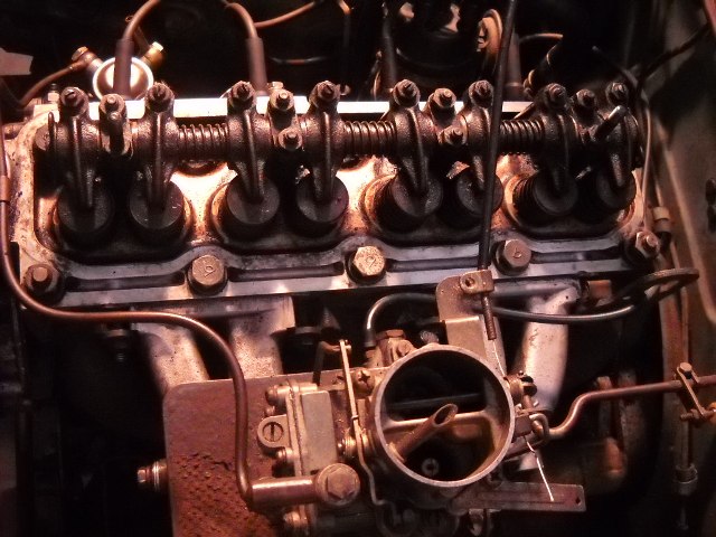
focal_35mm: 41
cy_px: 268
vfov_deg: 35.1
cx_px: 358
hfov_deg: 45.8
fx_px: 848
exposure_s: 1/100
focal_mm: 6.72
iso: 800
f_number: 3.1
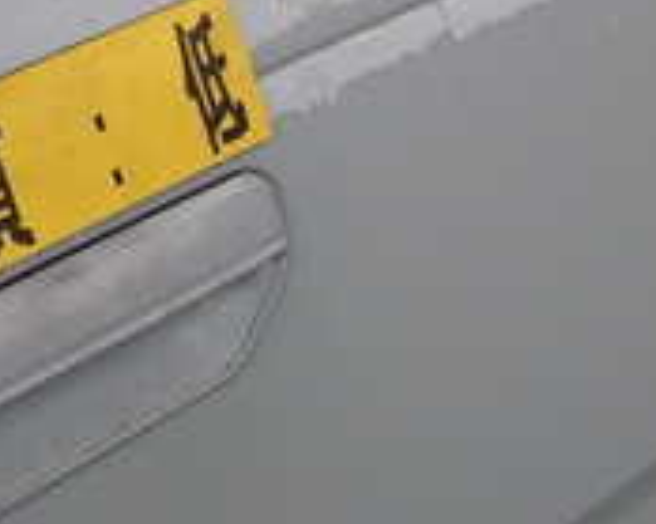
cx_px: 271
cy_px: 19
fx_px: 1630
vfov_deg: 17.9
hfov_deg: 22.7
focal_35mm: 84
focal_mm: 4.5
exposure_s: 1/320
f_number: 2.8
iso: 100
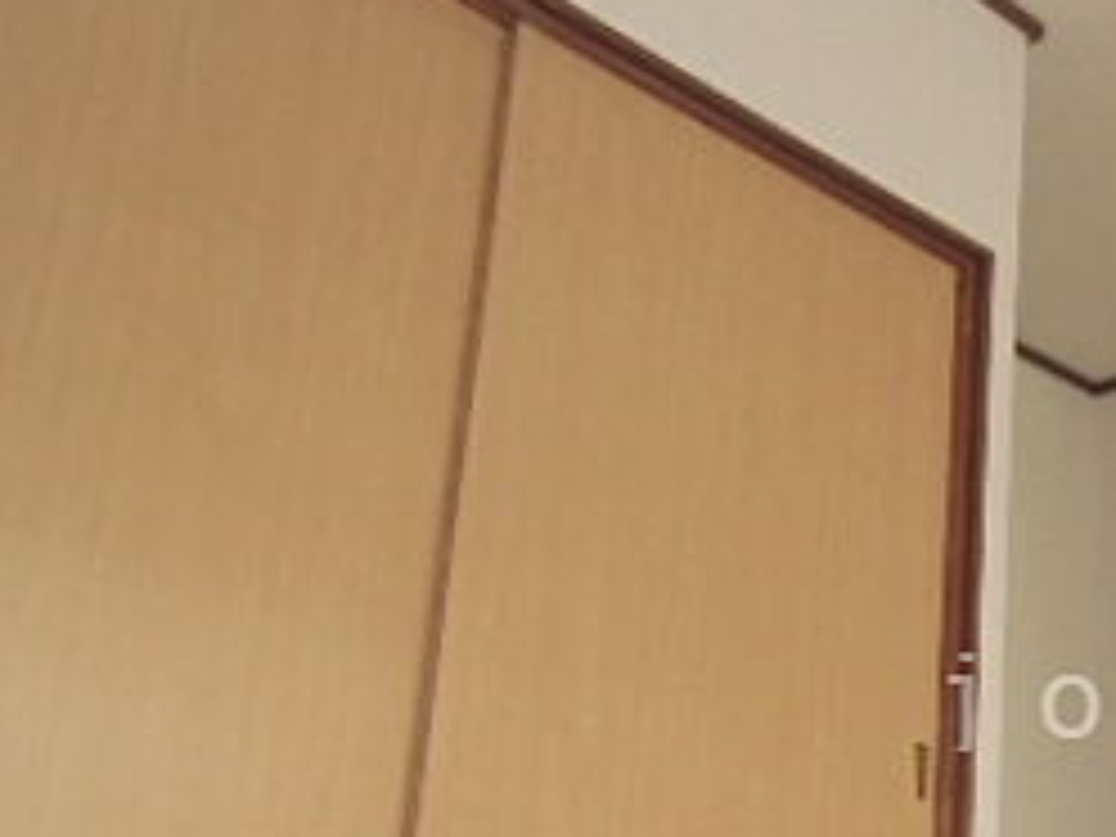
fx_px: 1999
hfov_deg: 28.2
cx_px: 1246
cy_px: 698
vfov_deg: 23.2
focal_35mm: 62
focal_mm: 4.24
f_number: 3
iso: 200
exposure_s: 1/60
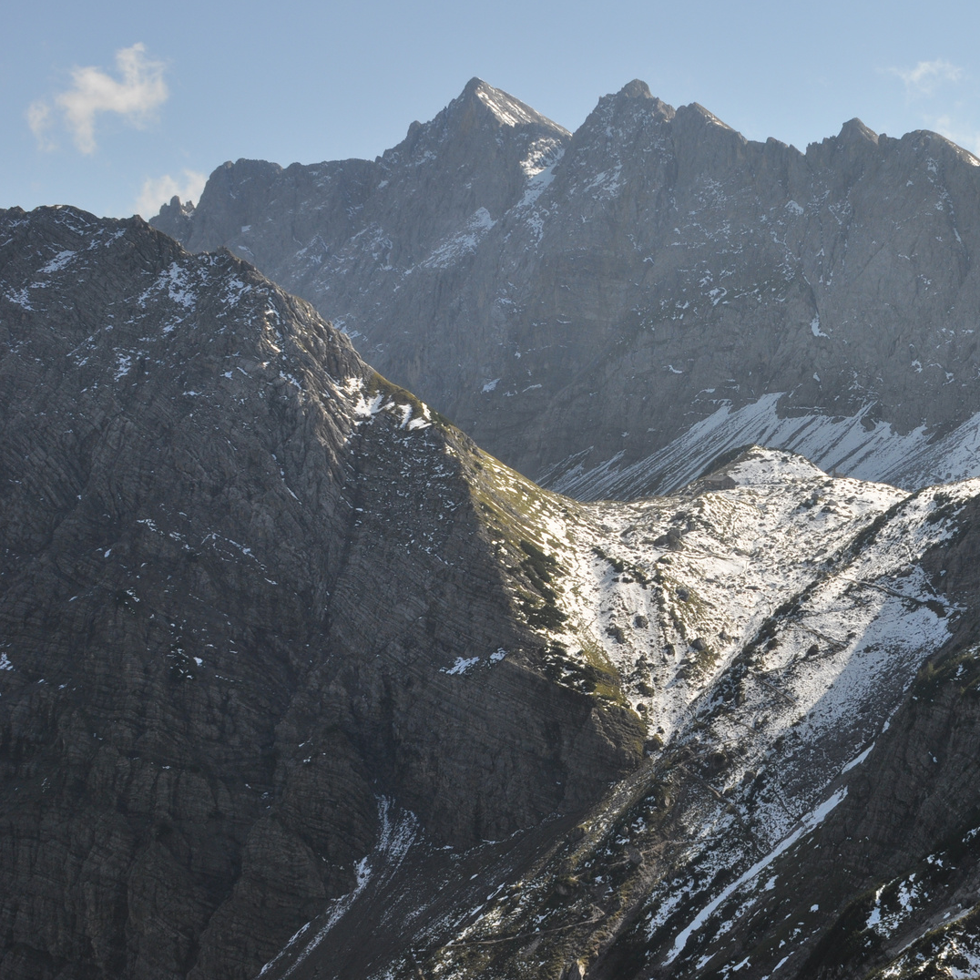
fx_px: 1910
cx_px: 723
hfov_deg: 28.4
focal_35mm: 60
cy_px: 489
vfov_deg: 28.8
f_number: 10
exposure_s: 1/400
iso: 200
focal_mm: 31
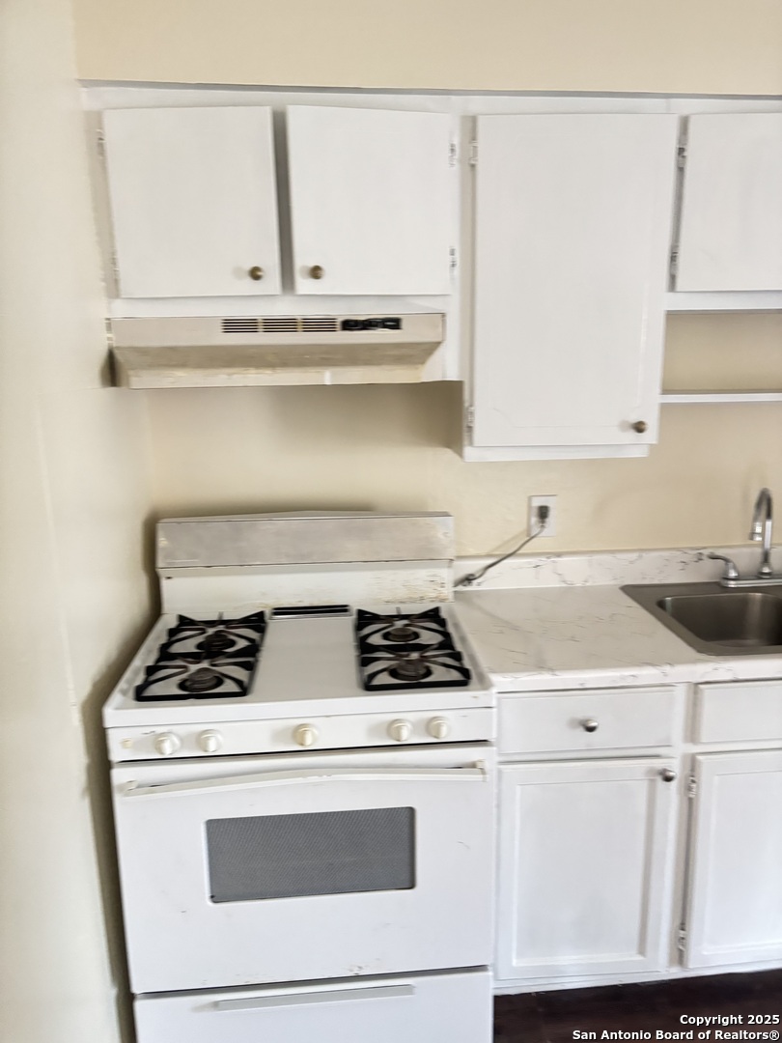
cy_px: 522
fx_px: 783
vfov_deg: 67.3
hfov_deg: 53.1
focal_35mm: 26
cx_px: 391
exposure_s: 1/60
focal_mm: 5.96
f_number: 1.6
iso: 400
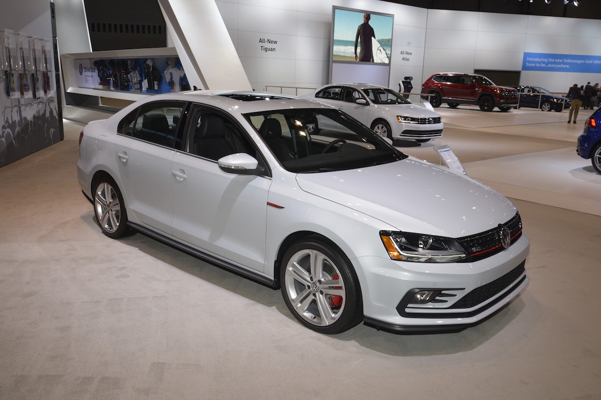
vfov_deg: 42.3
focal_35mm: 31
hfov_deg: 60.3
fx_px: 517
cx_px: 300
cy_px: 200
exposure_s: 1/200
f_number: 13
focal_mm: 31
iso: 1600
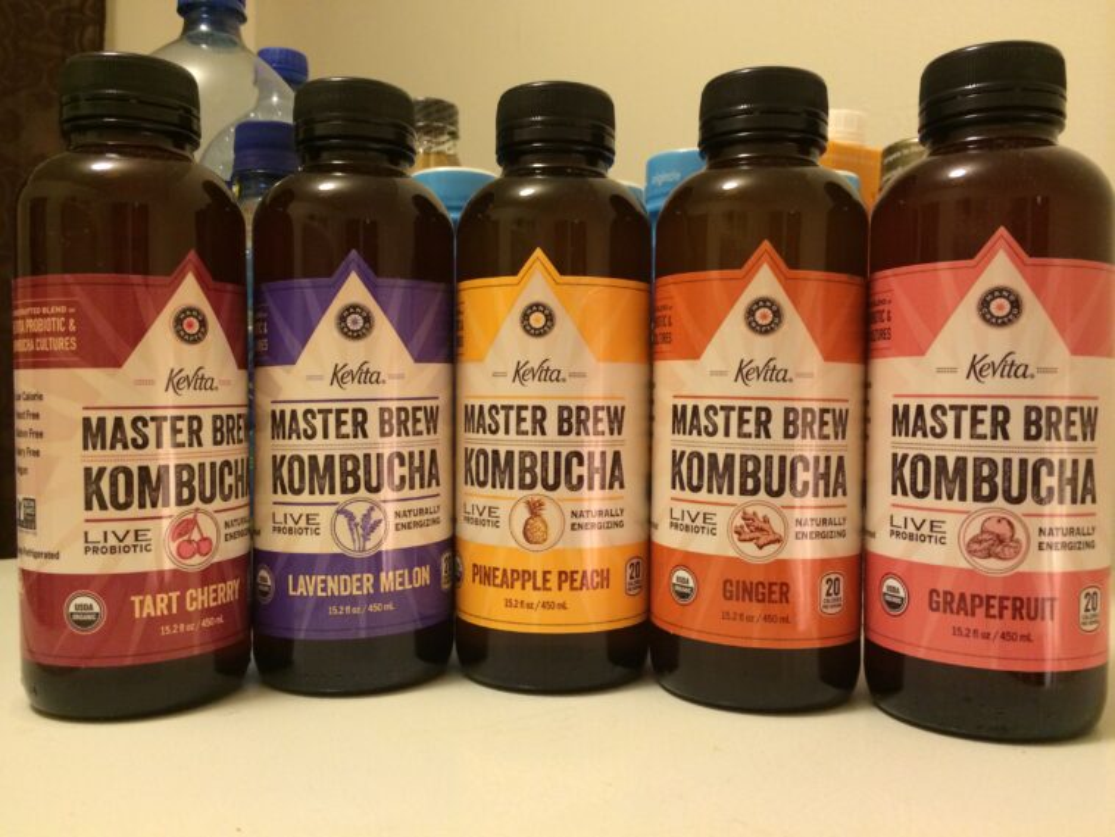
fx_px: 967
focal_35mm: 30
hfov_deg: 59.9
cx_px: 558
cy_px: 418
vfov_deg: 46.8
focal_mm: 4.12
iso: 320
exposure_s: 1/24
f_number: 2.2
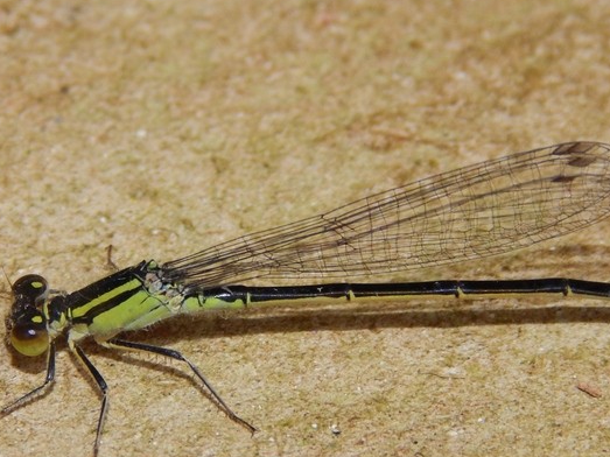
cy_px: 314
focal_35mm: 202
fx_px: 3559
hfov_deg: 9.8
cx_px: 373
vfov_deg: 7.3
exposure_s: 1/30
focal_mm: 23.4
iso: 200
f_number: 9.6
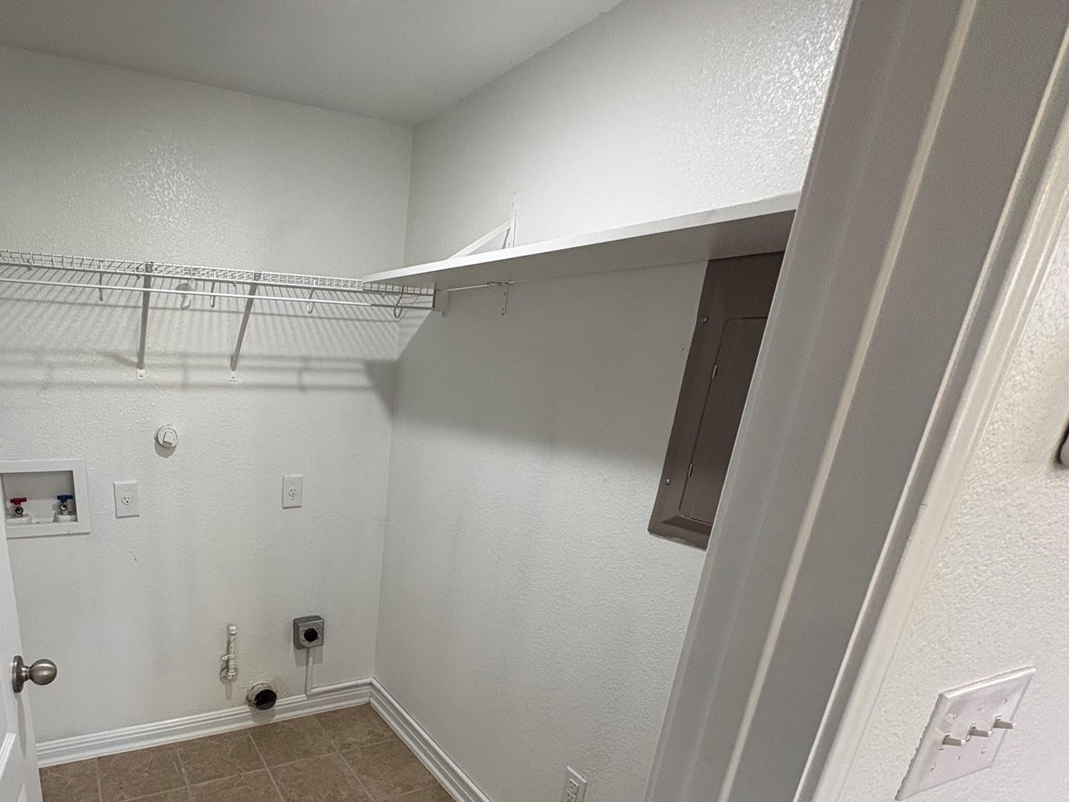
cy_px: 562
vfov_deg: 63.5
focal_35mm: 20
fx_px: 618
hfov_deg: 77.7
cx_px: 315
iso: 200
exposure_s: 1/120
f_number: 2.2
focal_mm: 2.22
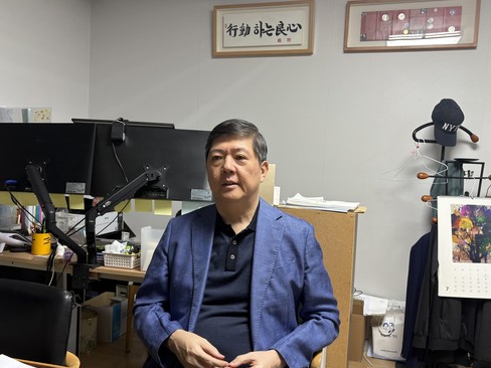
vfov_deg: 44.1
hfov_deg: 56.8
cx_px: 251
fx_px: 454
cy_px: 194
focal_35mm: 32
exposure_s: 1/60
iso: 80
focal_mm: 5.96
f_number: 1.6
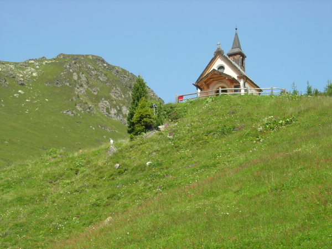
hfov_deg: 17.4
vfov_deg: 13.1
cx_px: 166
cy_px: 124
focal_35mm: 113
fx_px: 1084
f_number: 8.2
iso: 64
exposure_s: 1/114
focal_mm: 23.4
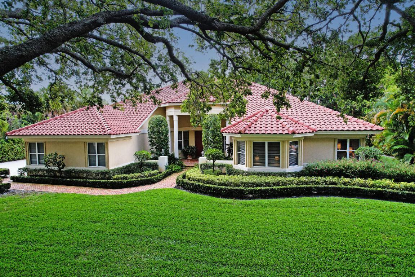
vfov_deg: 57.2
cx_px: 208
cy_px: 138
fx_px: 254
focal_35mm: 22
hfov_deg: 78.6
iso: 100
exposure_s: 1/640
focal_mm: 8.38
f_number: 2.8
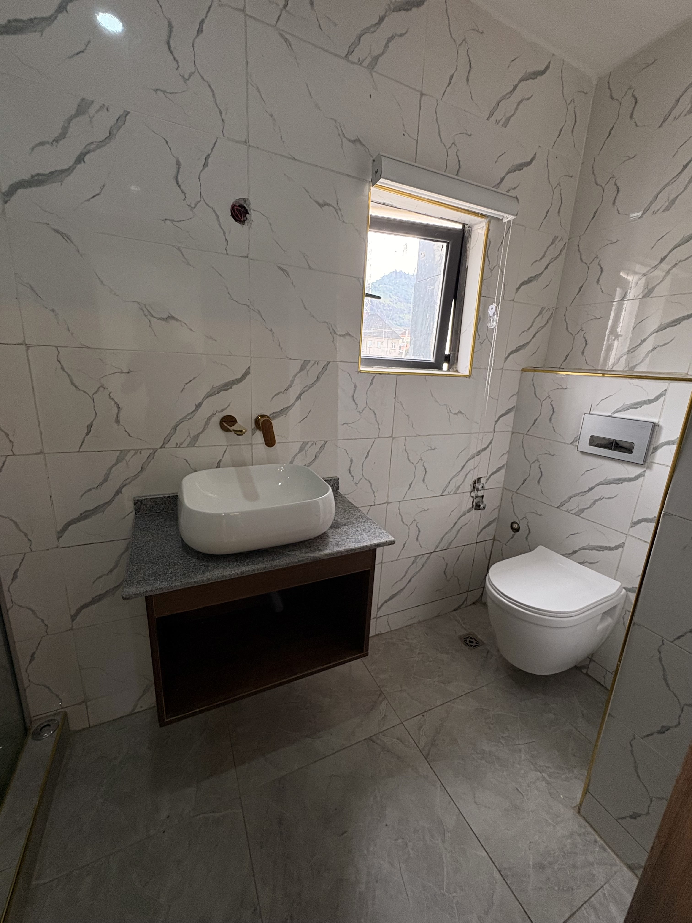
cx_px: 346
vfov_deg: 102.1
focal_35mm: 14
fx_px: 373
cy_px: 462
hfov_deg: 85.7
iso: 250
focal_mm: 2.22
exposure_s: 1/50
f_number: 2.2
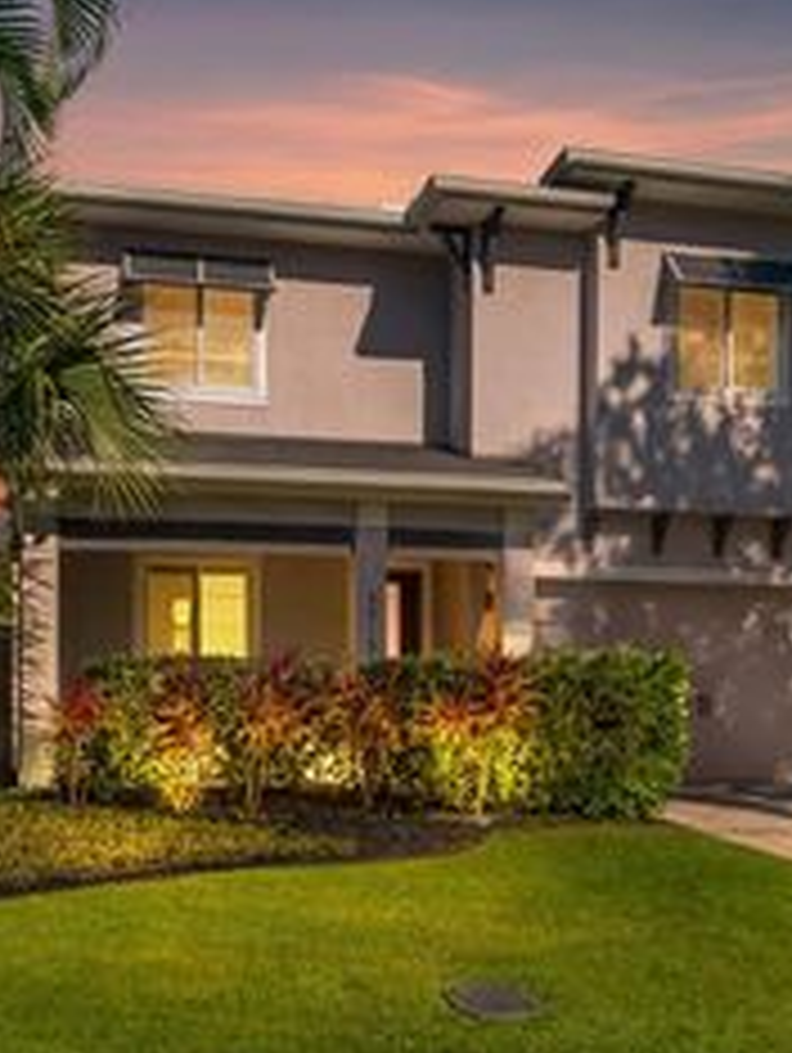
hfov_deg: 36.9
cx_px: 387
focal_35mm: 39
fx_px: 1188
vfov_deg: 47.0
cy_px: 704
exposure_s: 1/1000
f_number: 6.3
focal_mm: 19
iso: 400
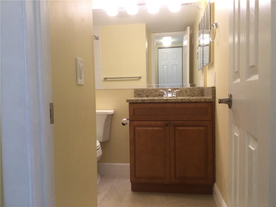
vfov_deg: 45.4
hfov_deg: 58.4
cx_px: 138
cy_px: 104
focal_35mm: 31
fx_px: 247
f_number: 2.4
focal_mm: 3.3
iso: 50
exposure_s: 1/30
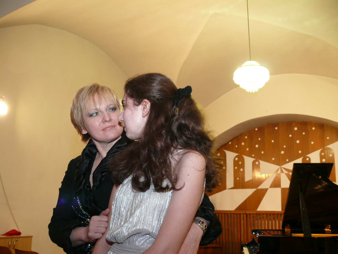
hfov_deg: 52.6
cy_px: 127
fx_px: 342
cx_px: 169
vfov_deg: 40.7
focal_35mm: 35
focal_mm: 7.4
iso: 200
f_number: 2.8
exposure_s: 1/15
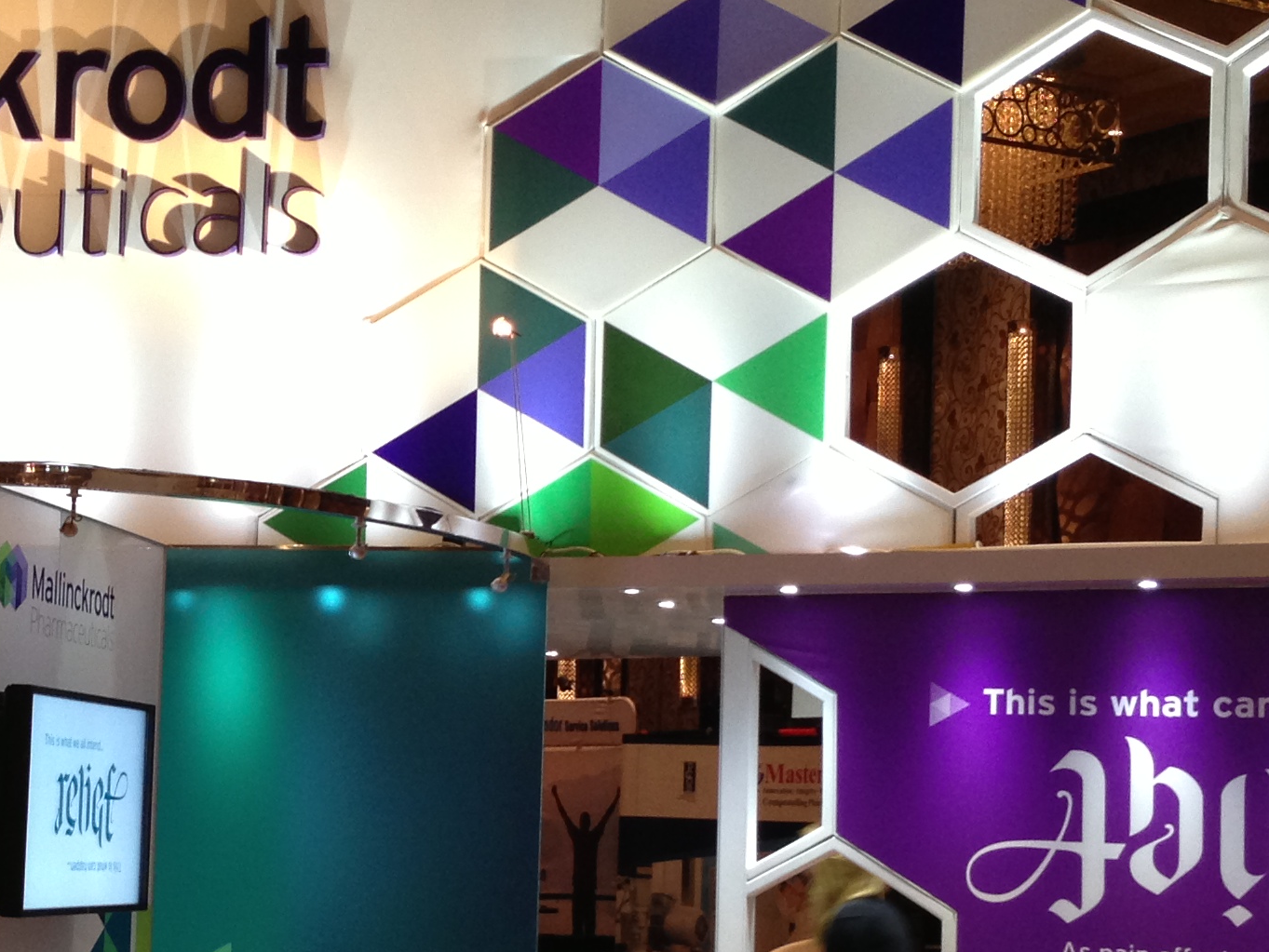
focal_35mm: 79
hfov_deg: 24.2
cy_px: 648
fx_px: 2897
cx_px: 198
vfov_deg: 18.6
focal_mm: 4.13
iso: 100
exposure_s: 1/20
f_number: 2.4
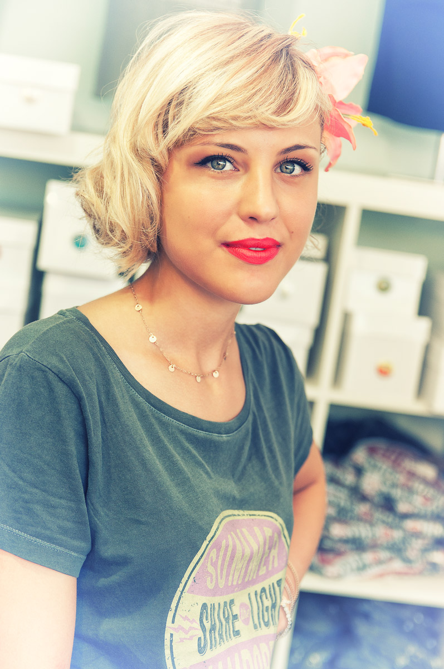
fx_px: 1391
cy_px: 334
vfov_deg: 27.0
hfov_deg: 18.1
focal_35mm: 75
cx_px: 222
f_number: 2.8
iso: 250
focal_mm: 50
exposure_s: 1/320
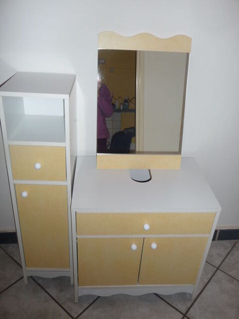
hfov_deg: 44.2
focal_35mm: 32
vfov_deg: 56.8
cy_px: 160
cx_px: 120
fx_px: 295
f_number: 3.5
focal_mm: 5.3
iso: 100
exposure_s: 1/30
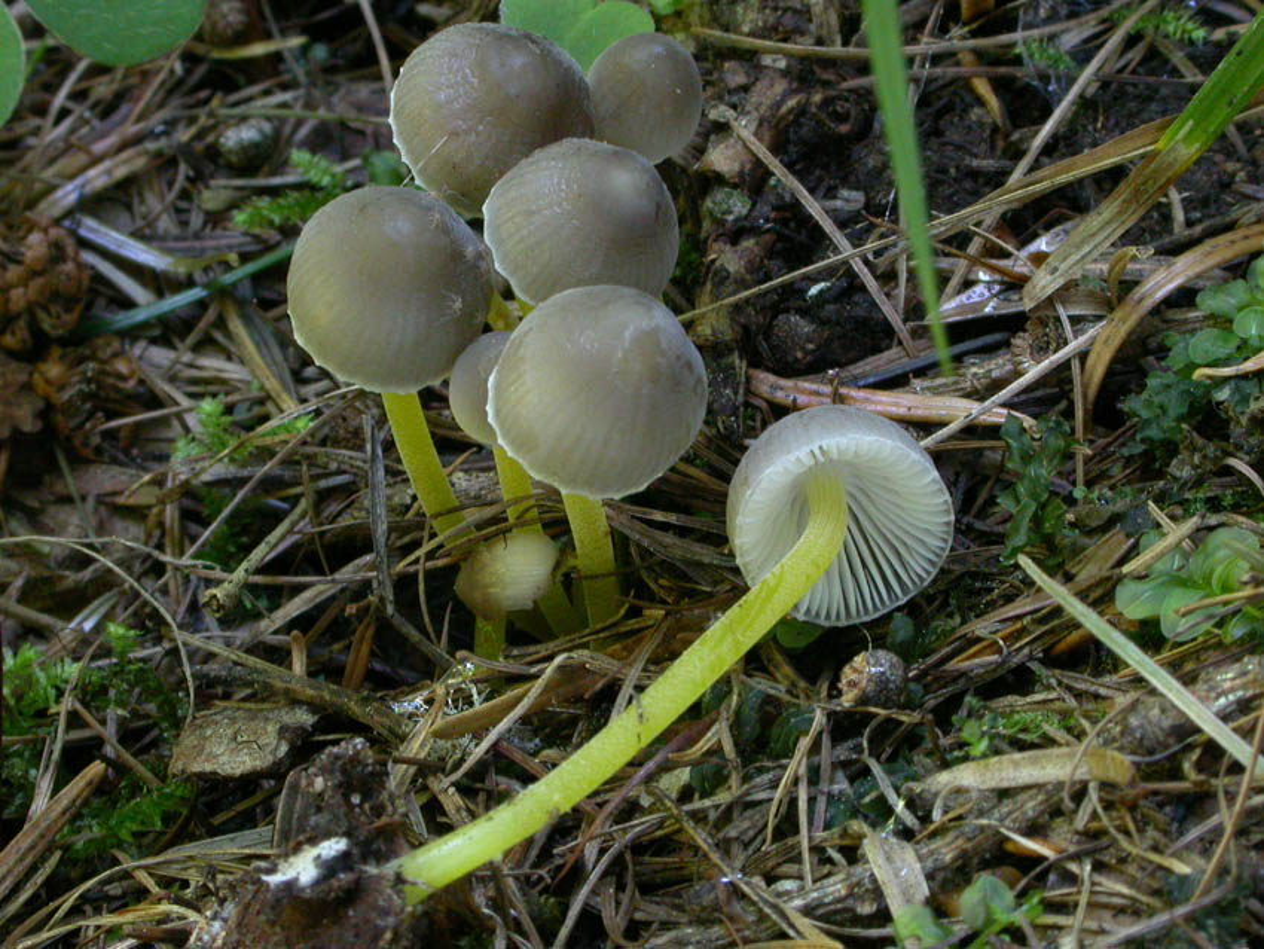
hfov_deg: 14.0
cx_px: 632
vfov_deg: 10.5
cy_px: 474
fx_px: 5150
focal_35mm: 141
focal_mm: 29.3
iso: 200
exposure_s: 1
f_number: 9.8
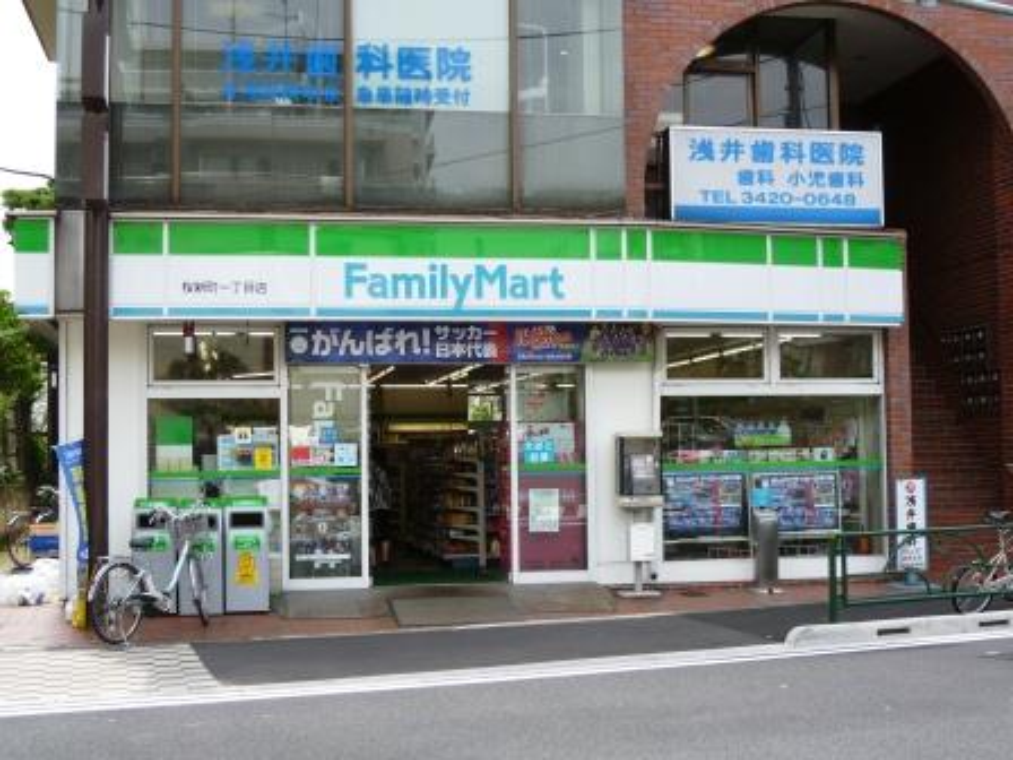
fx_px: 1492
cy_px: 380
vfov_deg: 28.6
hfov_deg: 37.5
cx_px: 506
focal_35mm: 51
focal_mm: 9
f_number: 3.5
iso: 100
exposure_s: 1/400
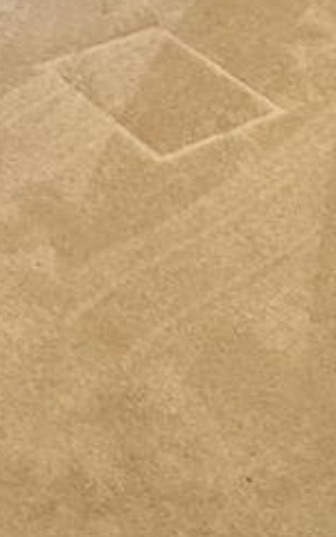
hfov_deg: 14.6
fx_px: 1273
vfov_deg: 19.1
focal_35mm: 87
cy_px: -386
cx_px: -48
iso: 320
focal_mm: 2.22
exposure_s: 1/60
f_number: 2.2
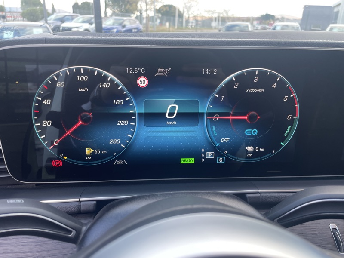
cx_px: 172
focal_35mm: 26
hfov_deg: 67.3
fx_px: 258
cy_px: 129
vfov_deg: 53.1
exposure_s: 1/121
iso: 64
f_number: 1.6
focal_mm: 4.2
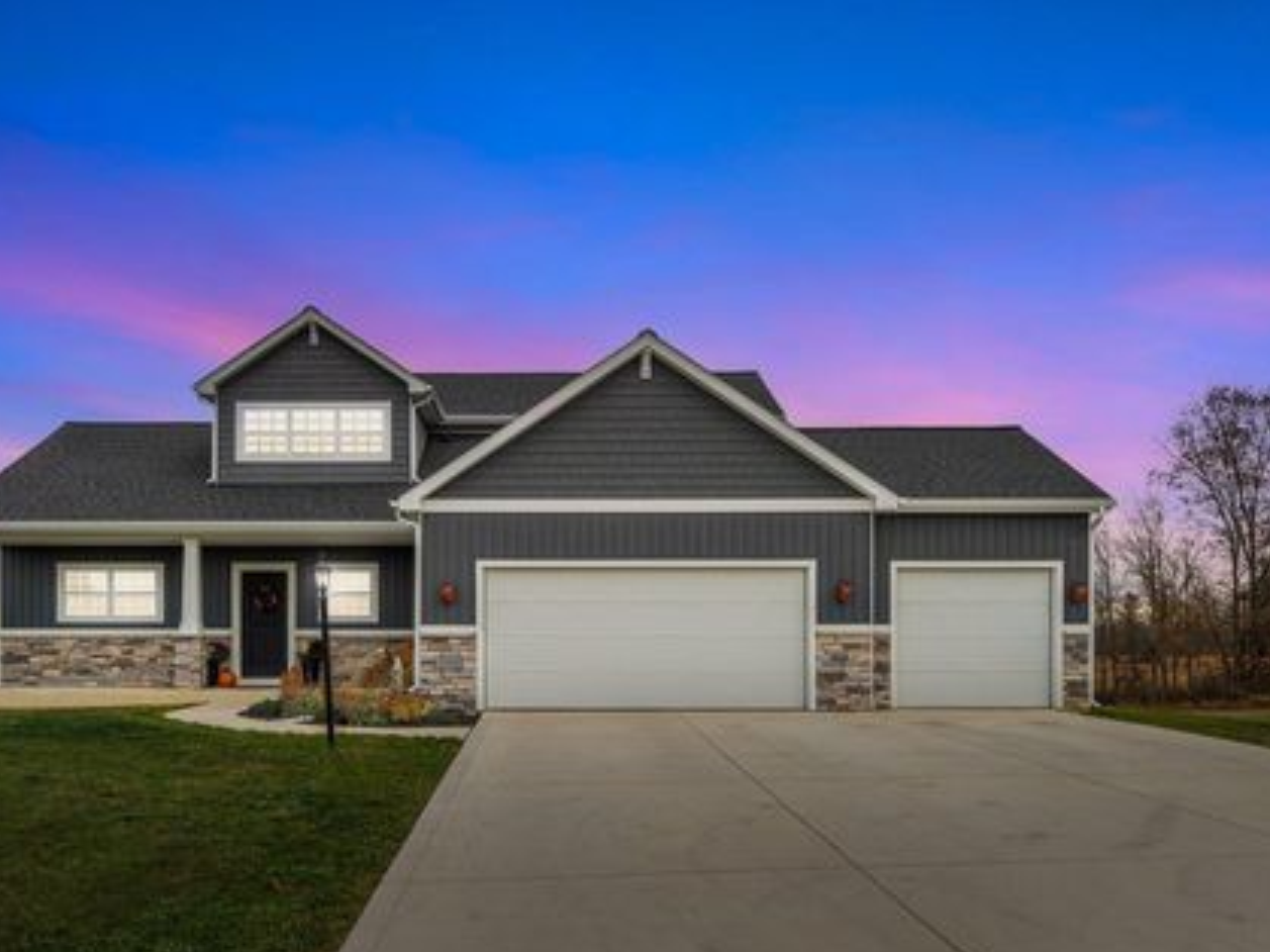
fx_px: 1169
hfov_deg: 56.8
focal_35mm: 32
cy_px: 502
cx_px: 540
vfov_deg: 44.3
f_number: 4
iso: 800
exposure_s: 1/3200
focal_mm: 18.5
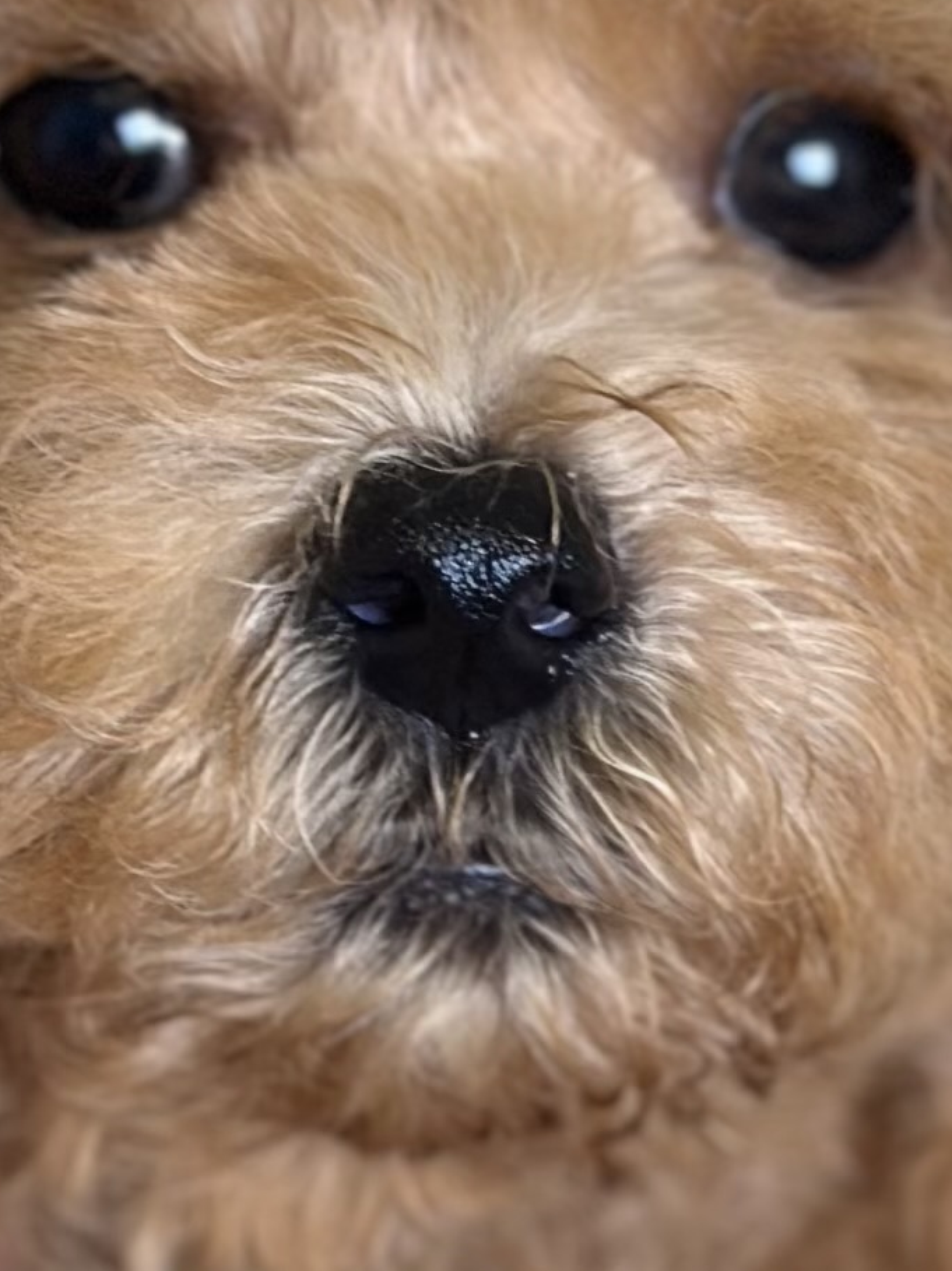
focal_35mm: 213
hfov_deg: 7.0
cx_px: 748
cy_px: 1355
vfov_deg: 9.2
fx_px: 7816
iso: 100
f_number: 1.78
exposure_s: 1/81
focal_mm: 6.86
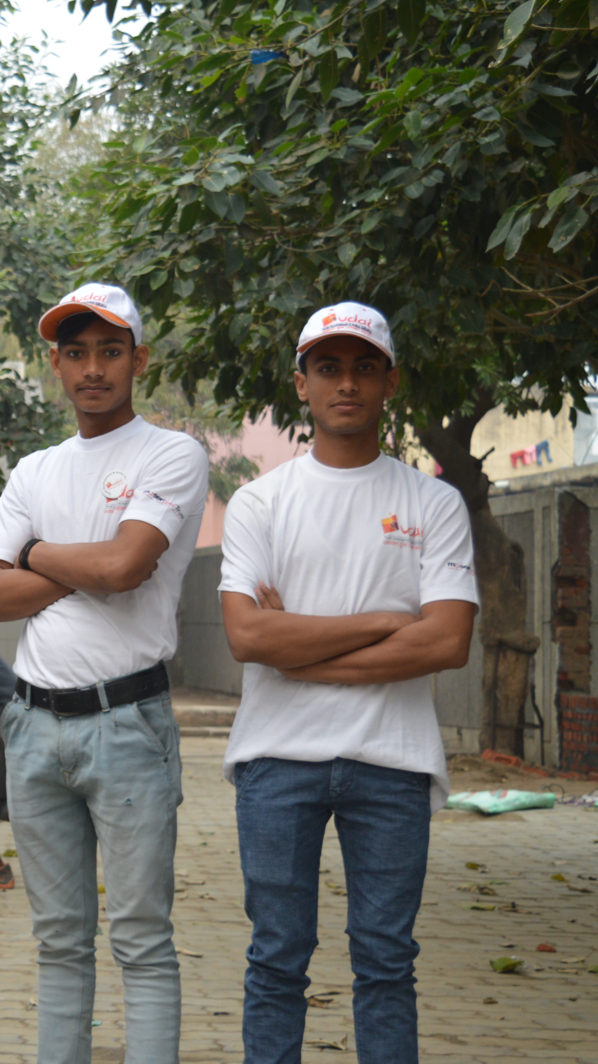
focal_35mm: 74
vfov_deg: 28.7
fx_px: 2080
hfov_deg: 15.5
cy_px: 534
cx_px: -189
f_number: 5
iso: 400
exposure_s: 1/100
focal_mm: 31
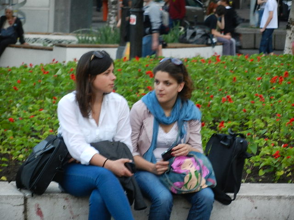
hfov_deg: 7.9
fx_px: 2140
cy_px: 110
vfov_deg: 5.9
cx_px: 147
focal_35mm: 252
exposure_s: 1/40
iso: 250
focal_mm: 45.3
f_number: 5.3
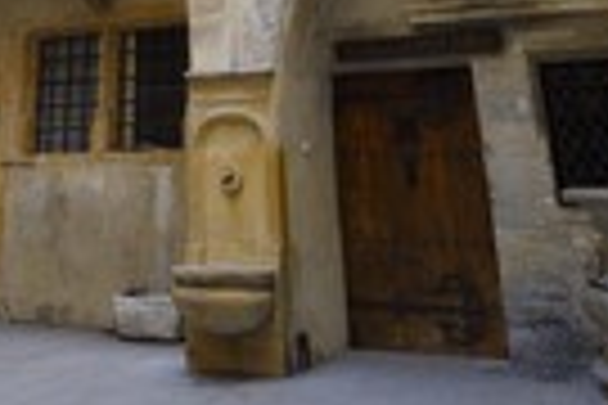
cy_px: -216
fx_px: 844
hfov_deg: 38.9
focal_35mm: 50
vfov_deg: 22.0
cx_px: 182
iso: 200
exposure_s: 1/100
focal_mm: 16
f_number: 6.3
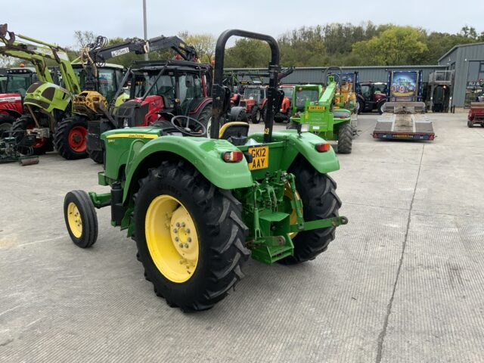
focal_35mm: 29
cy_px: 182
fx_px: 405
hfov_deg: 61.7
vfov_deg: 48.2
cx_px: 242
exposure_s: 1/122
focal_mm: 3
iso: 50
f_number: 1.8
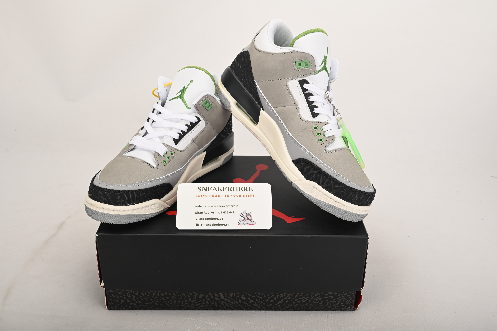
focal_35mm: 37
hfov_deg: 51.9
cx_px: 248
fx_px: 511
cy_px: 166
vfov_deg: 36.0
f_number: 13
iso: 100
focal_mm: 37
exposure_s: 1/200
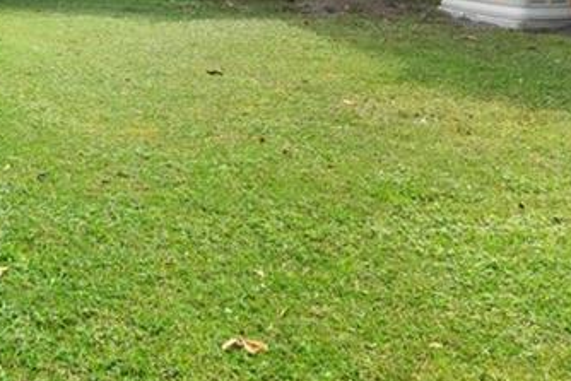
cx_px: 56
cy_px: -102
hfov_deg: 28.9
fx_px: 1063
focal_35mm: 67
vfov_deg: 19.0
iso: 250
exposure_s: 1/500
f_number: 6.3
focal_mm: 14
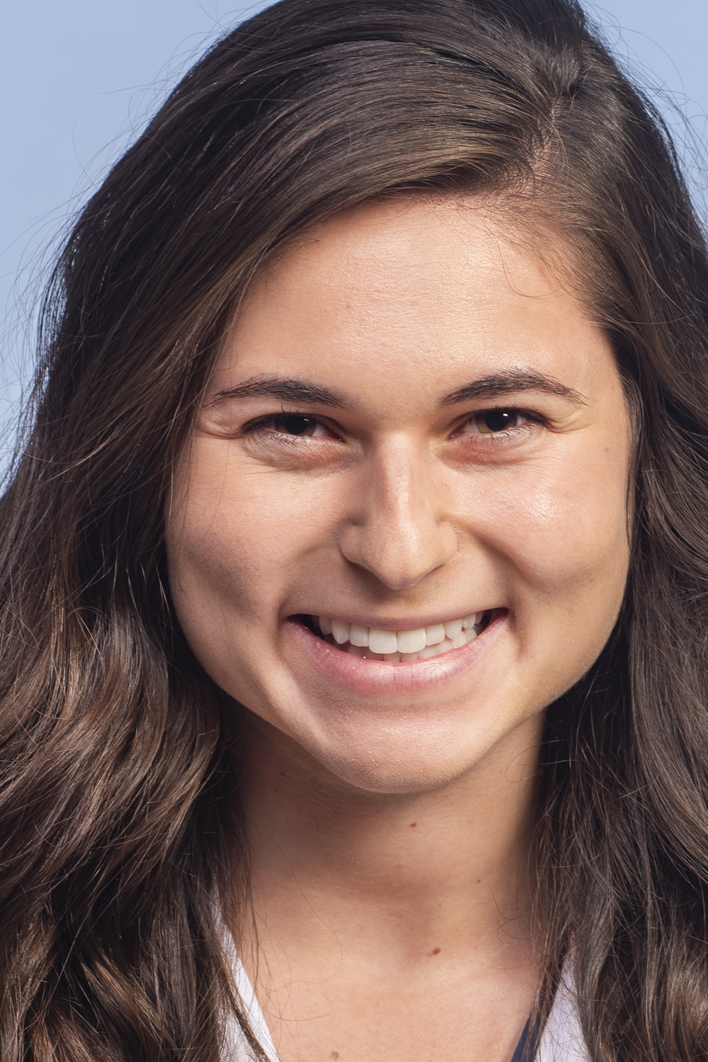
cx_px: 402
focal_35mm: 135
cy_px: 711
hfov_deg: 10.2
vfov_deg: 15.2
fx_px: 3981
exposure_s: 1/200
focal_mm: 92
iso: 50
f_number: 8
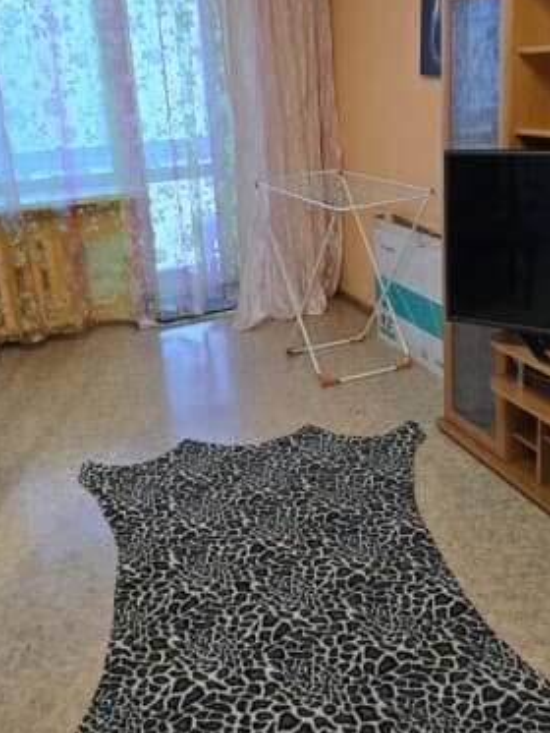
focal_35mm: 37
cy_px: 287
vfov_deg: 49.8
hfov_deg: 38.7
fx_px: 783
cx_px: 273
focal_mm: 6.3
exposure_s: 1/100
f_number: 1.7
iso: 250
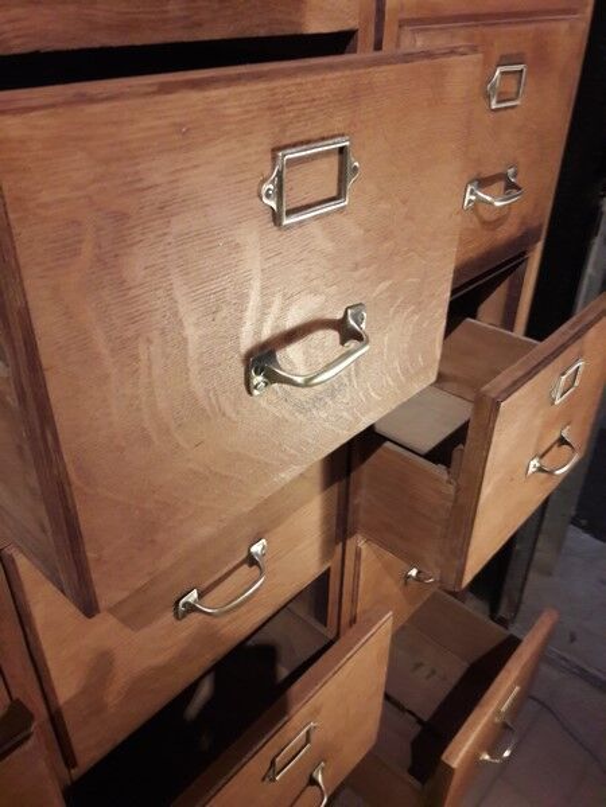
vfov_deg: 63.4
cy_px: 404
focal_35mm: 28
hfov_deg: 49.7
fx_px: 654
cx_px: 303
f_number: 1.9
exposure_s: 1/17
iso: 160
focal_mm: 3.7
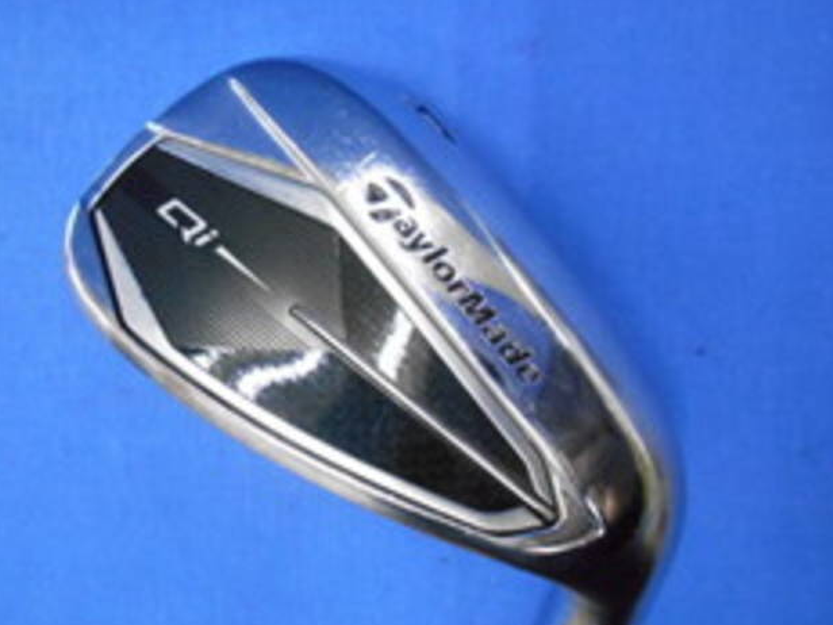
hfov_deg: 65.3
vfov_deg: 51.4
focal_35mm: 27
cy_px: 310
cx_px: 404
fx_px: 650
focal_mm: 4.6
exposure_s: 1/100
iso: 800
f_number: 3.2
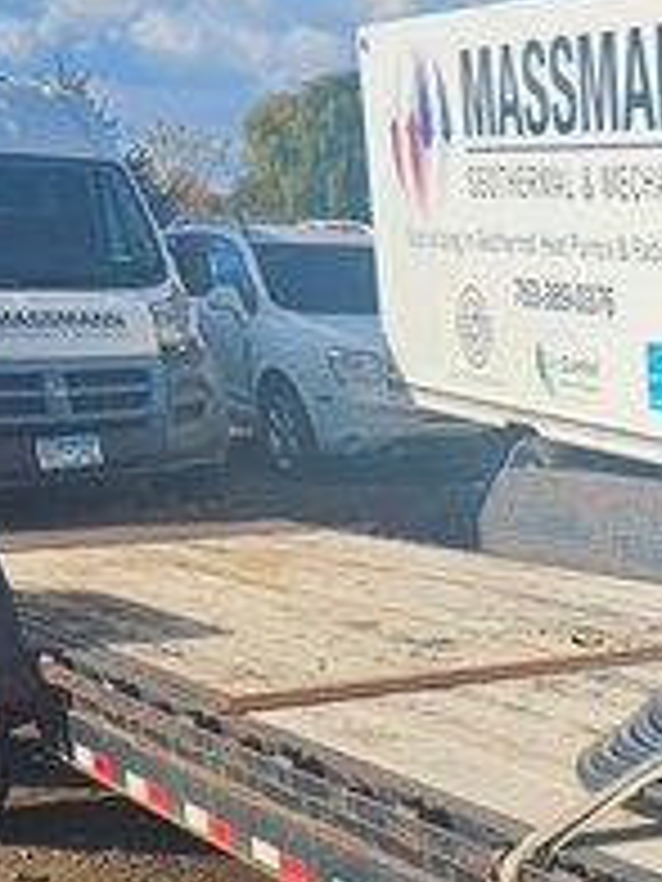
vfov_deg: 25.8
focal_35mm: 74
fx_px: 1887
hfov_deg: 17.3
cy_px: 722
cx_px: 1074
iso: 25
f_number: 1.8
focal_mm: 5.4
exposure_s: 1/2228
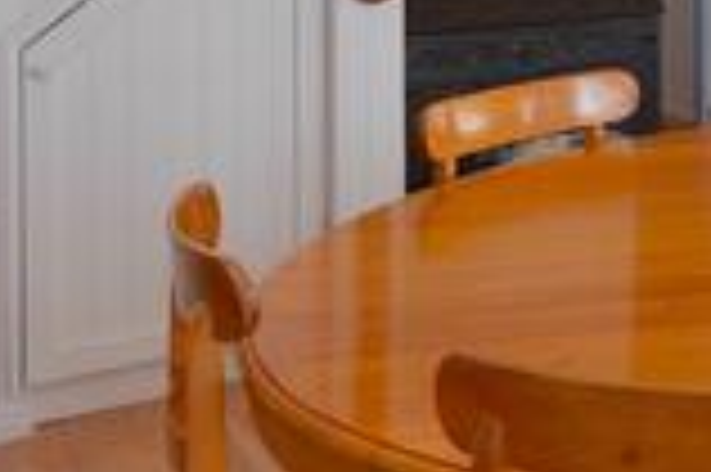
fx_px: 1499
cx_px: 1017
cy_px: -270
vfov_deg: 16.1
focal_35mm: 76
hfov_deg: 22.6
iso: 140
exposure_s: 1/125
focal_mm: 10
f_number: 5.6
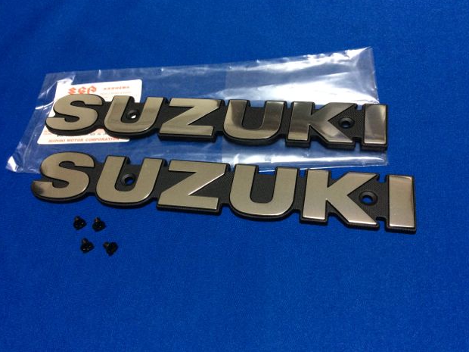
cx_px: 234
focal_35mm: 33
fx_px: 447
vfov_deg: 42.9
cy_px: 172
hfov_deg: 55.4
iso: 160
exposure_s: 1/24
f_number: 2.4
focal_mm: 3.3
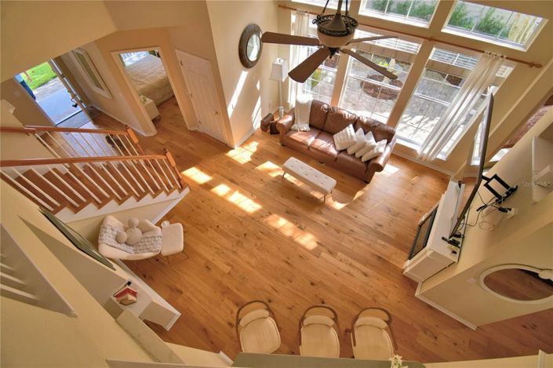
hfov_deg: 100.4
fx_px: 230
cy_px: 184
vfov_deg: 77.2
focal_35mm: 15
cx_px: 276
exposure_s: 1/200
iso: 200
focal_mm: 10
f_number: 4.5
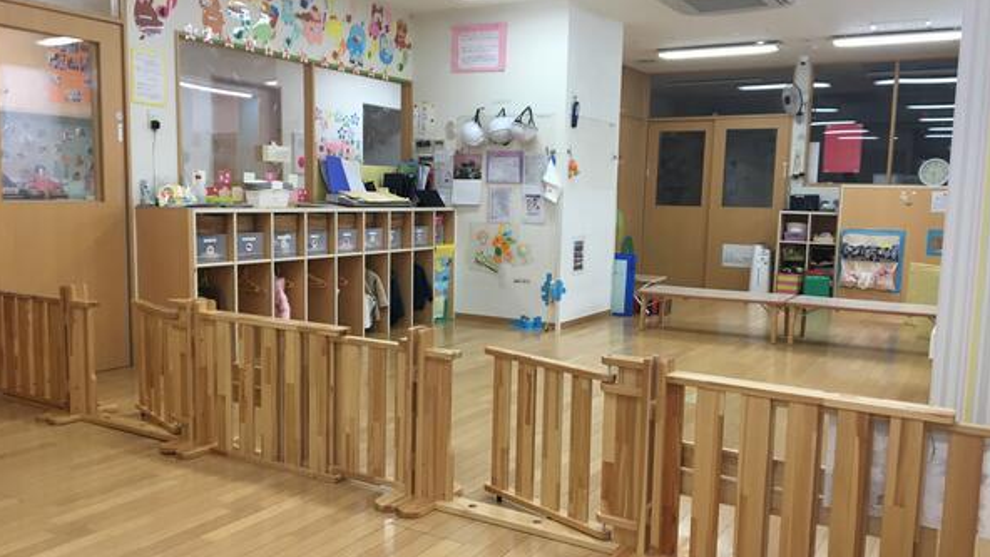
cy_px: 291
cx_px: 492
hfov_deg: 61.0
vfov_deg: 36.7
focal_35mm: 32
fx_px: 840
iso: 50
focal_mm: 4.15
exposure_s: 1/30
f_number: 2.2
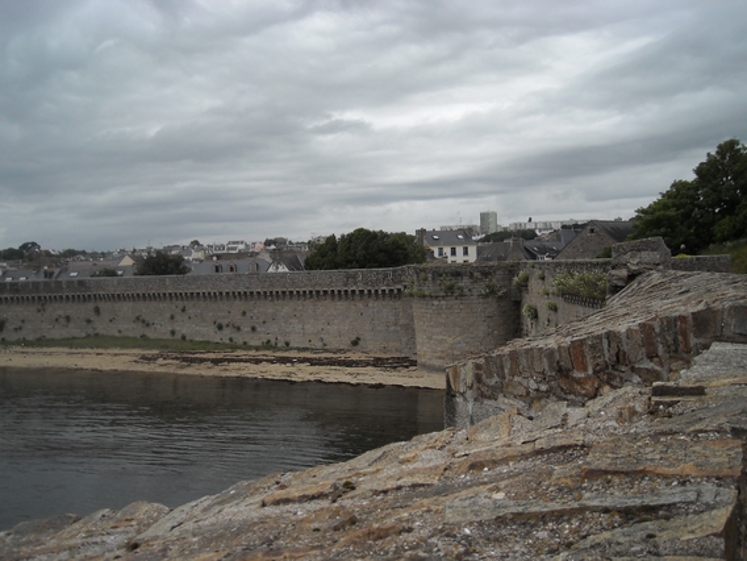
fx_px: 798
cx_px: 358
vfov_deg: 38.7
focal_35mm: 37
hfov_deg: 50.1
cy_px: 295
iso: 64
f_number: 5.6
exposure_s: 1/209
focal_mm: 5.7
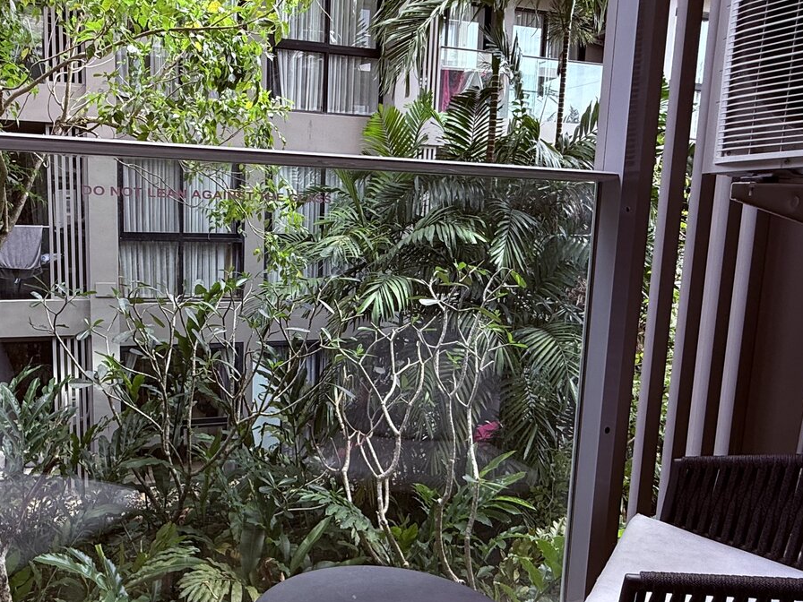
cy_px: 342
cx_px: 256
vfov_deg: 46.7
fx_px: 696
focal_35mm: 30
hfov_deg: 58.4
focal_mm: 2.22
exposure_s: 1/154
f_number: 2.2
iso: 50
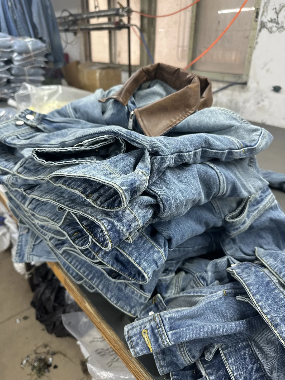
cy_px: 190
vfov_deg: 71.6
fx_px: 263
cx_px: 142
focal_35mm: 24
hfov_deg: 56.8
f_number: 1.78
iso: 200
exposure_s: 1/100
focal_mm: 6.86
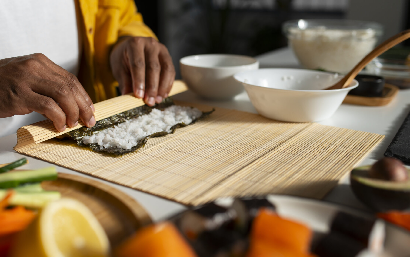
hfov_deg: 47.1
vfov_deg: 30.5
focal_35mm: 42
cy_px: 142
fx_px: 469
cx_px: 188
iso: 200
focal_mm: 35
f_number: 2.8
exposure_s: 1/1500
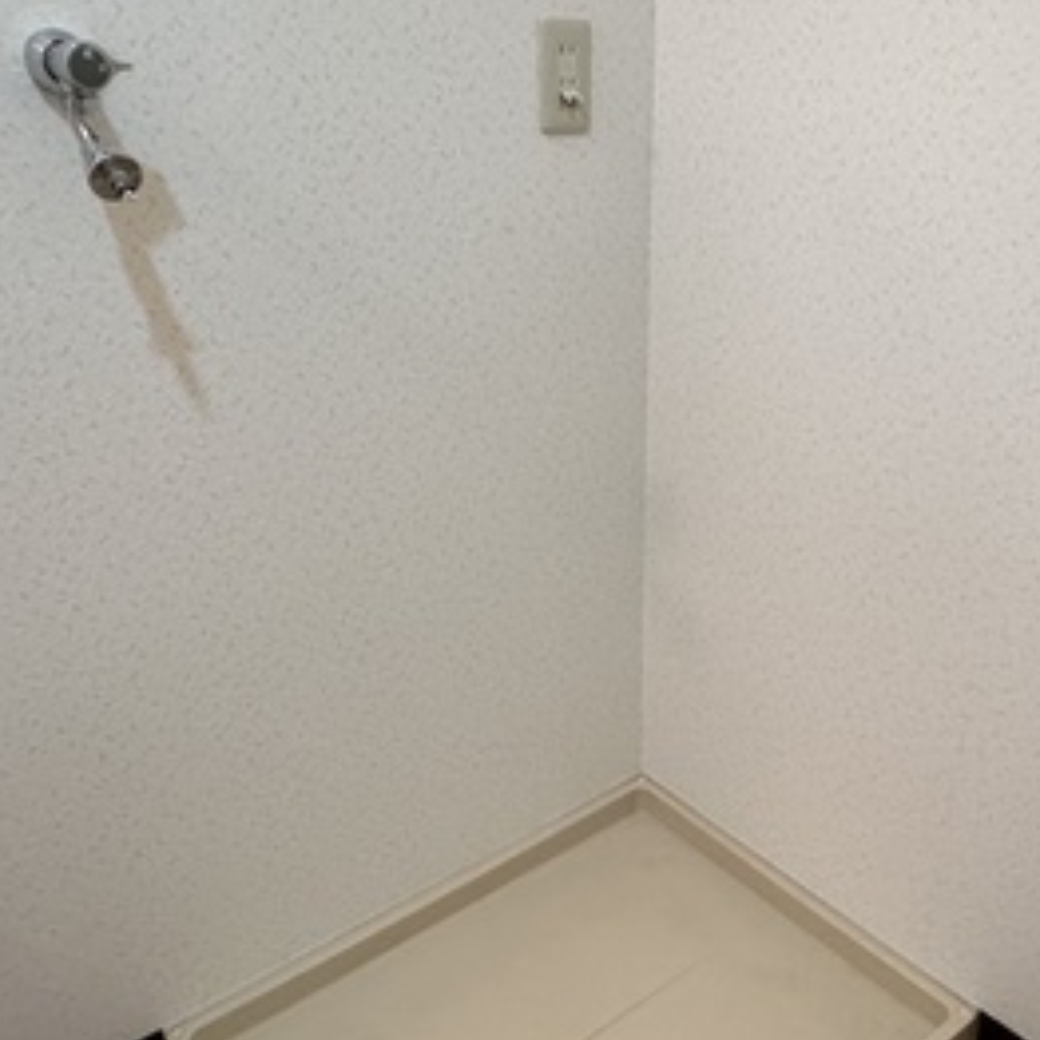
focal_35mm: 33
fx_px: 1122
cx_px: 615
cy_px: 574
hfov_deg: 49.5
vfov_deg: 49.7
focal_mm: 2.22
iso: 200
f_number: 2.2
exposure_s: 1/120
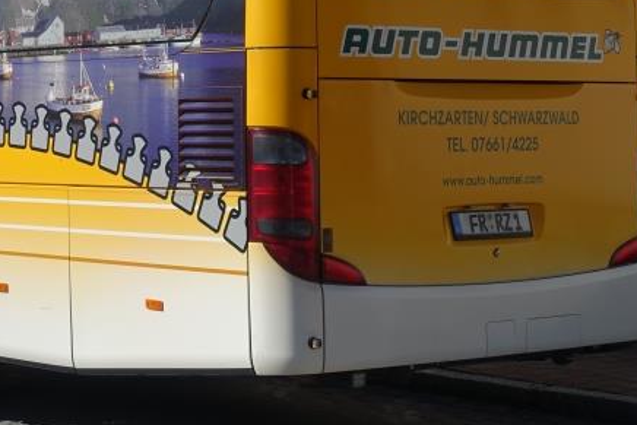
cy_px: 15
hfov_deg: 18.4
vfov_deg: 12.6
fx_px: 1912
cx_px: -3
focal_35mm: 108
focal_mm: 16.84
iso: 125
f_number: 5.6
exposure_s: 1/100
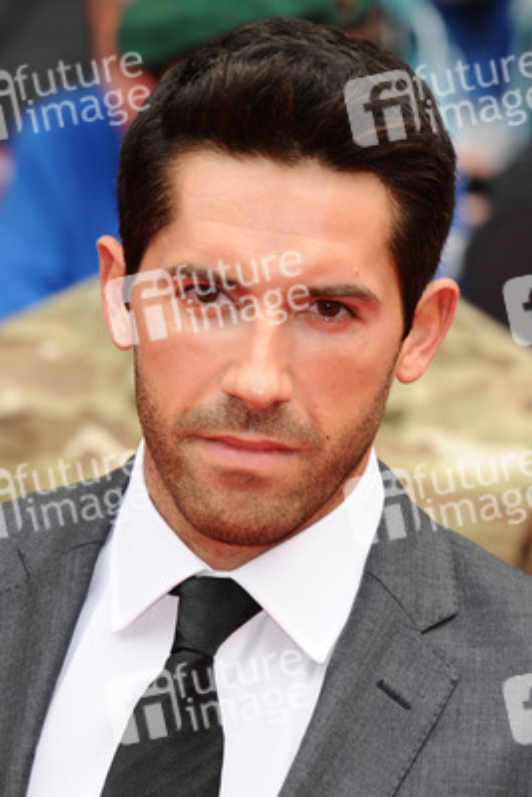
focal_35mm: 248
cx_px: 266
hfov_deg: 5.6
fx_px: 5481
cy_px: 398
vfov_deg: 8.3
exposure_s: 1/200
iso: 320
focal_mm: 165
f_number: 5.6
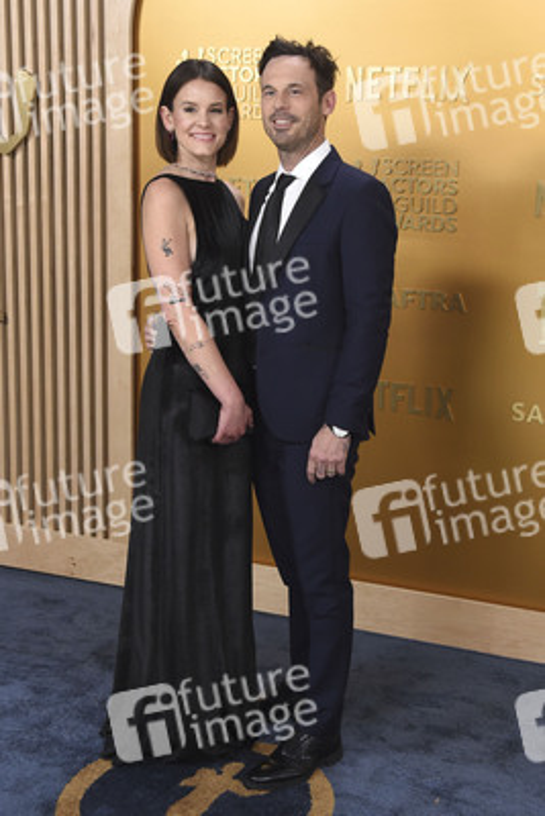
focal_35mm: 50
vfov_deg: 39.6
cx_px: 272
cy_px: 408
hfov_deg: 27.0
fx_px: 1134
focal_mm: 50
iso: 2500
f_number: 5
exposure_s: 1/250
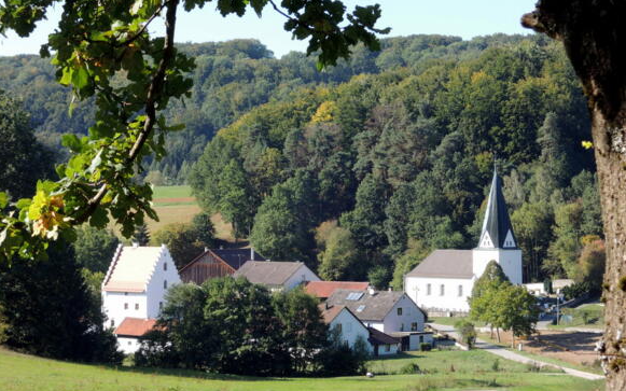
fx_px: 1825
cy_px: 226
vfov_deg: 12.2
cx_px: 313
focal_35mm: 107
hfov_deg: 19.5
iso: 100
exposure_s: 1/160
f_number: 5.5
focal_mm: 17.9
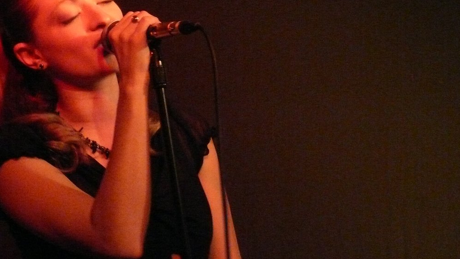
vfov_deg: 7.1
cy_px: 92
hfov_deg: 12.5
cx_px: 230
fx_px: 2098
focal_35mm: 172
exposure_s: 1/20
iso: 800
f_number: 3.6
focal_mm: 23.3
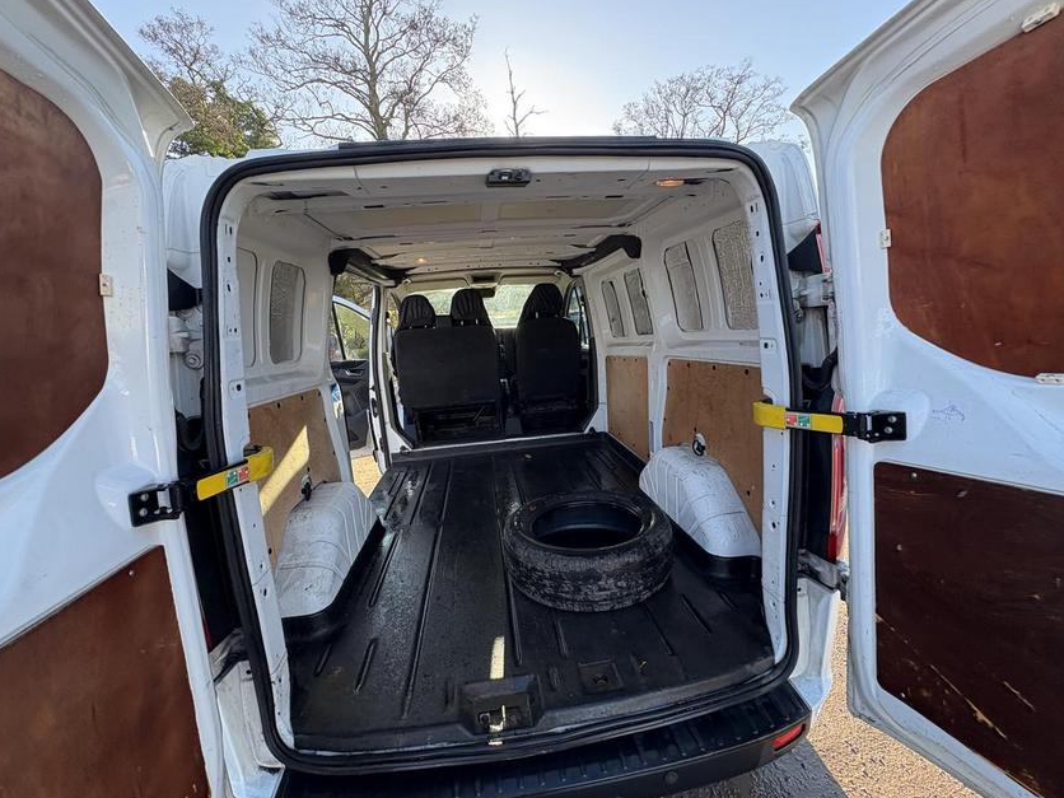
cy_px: 410
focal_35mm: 15
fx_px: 461
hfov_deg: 98.2
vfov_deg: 81.7
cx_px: 536
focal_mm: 2.22
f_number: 2.2
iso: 80
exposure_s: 1/136
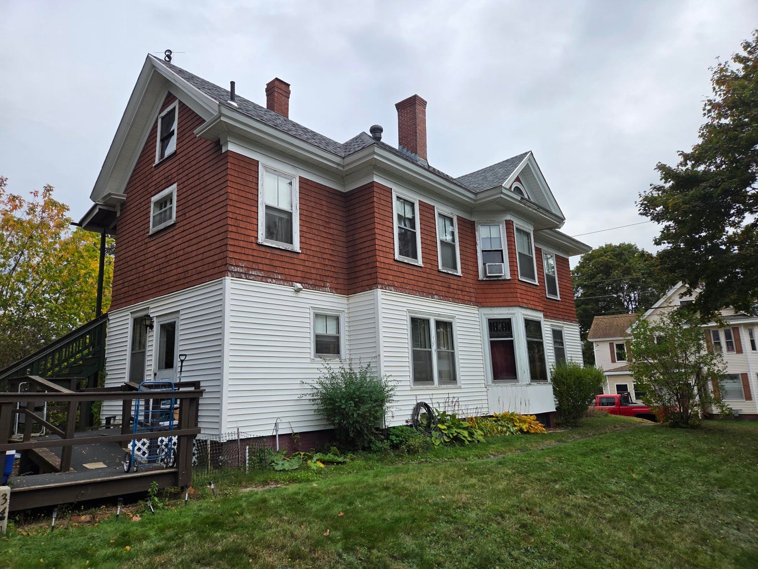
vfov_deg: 58.9
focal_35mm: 23
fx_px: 504
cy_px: 284
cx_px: 379
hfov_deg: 73.9
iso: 80
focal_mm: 5.4
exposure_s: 1/2192
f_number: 1.8
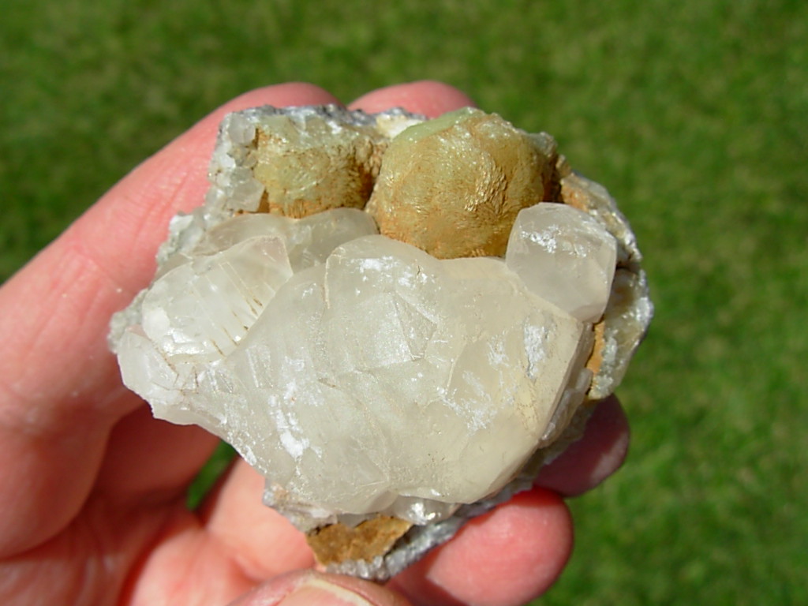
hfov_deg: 49.0
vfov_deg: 37.7
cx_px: 404
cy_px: 303
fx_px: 887
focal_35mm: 38
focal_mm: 6.3
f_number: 4.9
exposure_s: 1/837
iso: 50
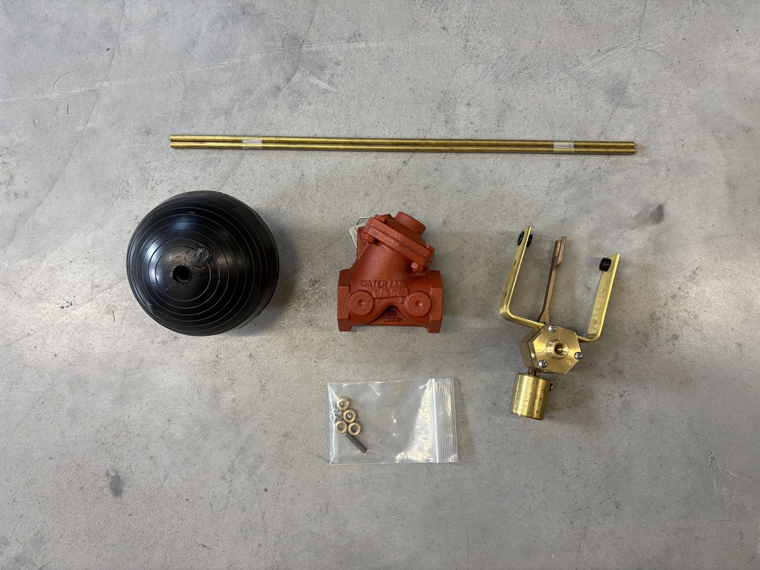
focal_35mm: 26
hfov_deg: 67.3
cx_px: 380
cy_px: 285
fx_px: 571
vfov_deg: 53.1
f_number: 1.6
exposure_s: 1/60
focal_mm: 5.96
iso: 64
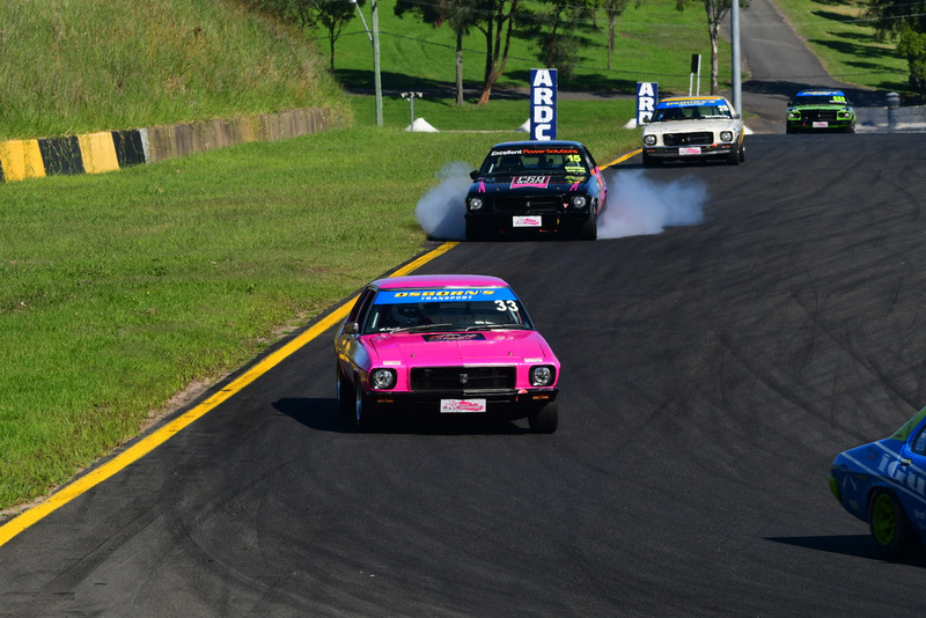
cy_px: 309
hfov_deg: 6.9
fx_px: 7719
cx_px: 463
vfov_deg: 4.6
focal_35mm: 300
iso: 400
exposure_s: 1/640
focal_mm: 200
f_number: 13
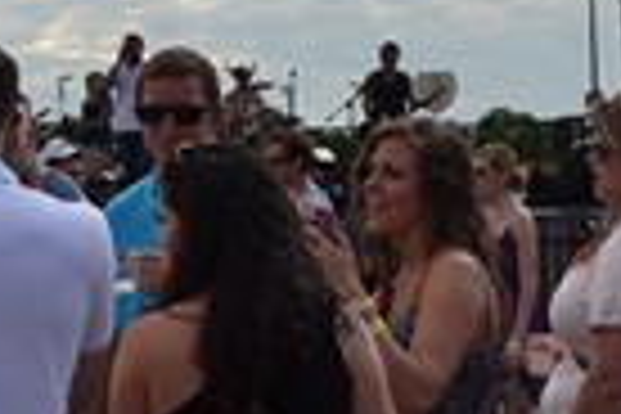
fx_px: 1863
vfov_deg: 12.6
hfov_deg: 18.5
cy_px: 110
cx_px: 14
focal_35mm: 108
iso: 100
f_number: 6.3
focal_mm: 18
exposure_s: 1/160
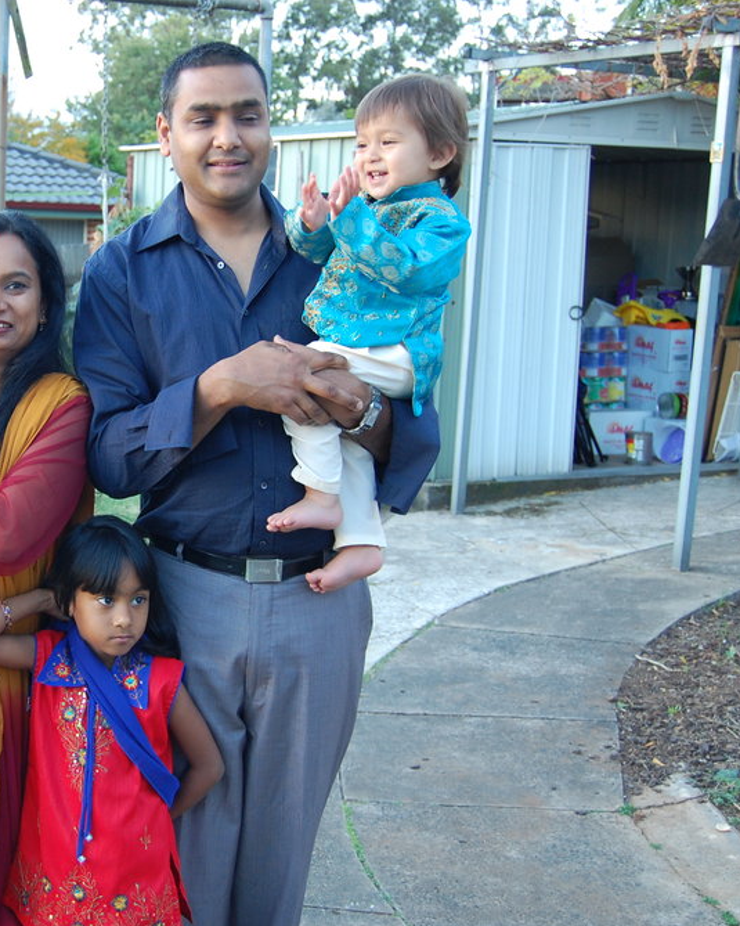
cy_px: 459
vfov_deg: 33.6
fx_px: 1533
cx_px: 59
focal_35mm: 56
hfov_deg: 26.2
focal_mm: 26
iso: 400
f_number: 4.5
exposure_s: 1/80
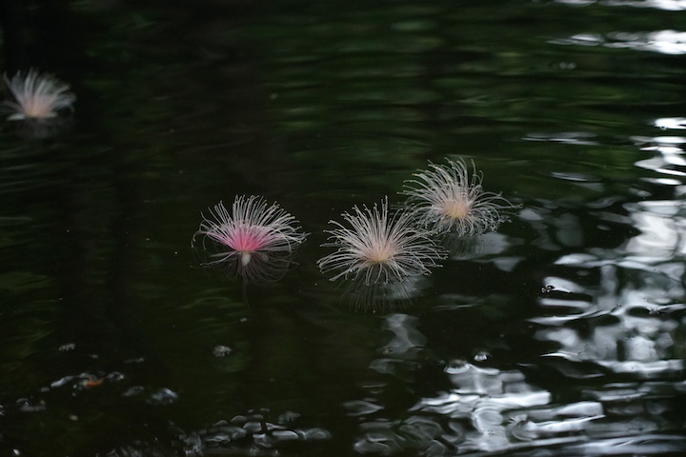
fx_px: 2001
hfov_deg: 19.5
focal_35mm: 105
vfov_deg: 13.0
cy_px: 228
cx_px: 343
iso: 2500
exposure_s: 1/100
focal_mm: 105
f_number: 4
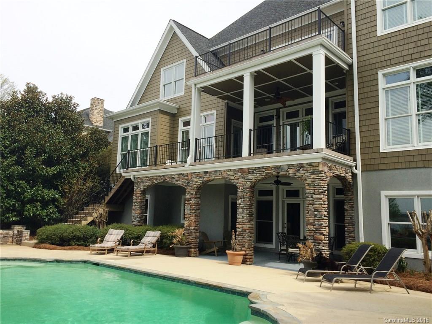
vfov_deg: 48.2
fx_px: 362
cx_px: 216
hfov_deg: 61.7
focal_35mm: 29
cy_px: 162
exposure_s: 1/1520
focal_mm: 4.15
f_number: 2.2
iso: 32
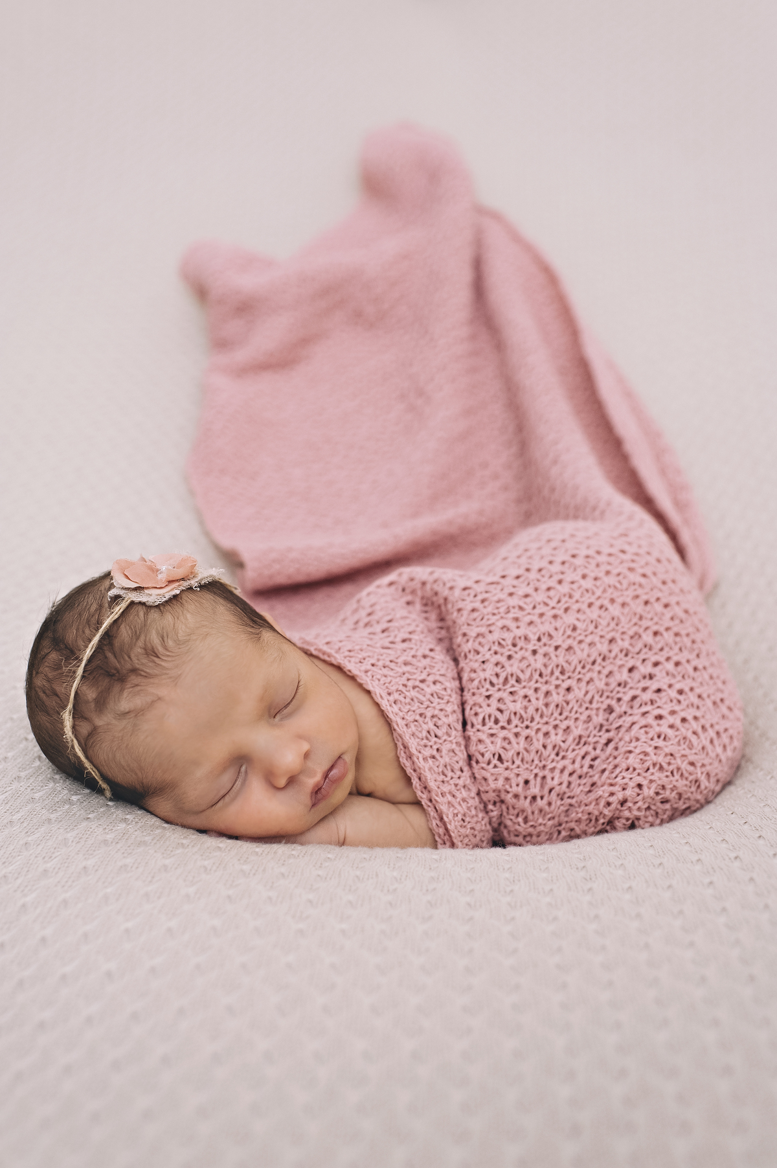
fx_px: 1134
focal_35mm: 35
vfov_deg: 54.5
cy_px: 584
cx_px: 388
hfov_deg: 37.8
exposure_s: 1/200
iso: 500
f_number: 3.5
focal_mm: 35
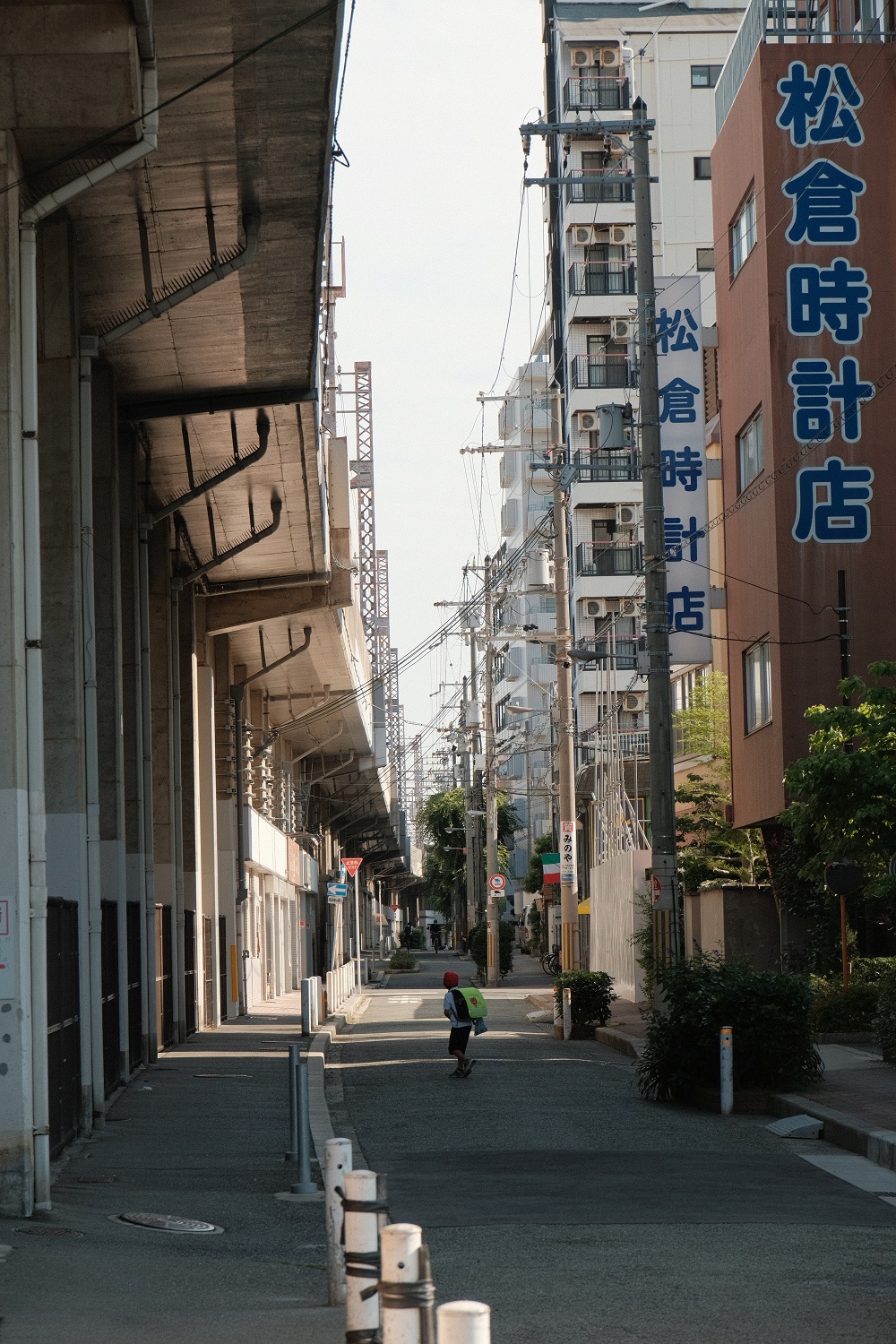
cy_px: 672
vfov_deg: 19.5
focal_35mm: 105
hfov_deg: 13.0
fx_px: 3920
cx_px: 448
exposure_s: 1/800
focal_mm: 70
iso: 400
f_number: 5
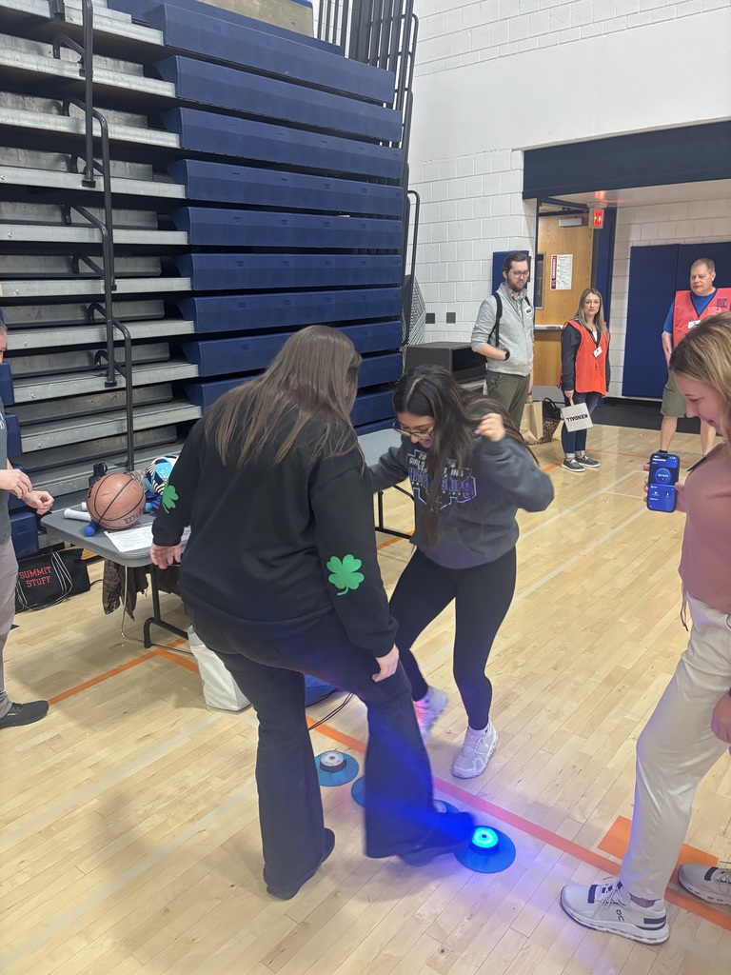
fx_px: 732
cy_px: 488
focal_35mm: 26
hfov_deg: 53.1
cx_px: 366
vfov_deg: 67.3
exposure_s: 1/60
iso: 320
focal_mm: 5.96
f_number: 1.6
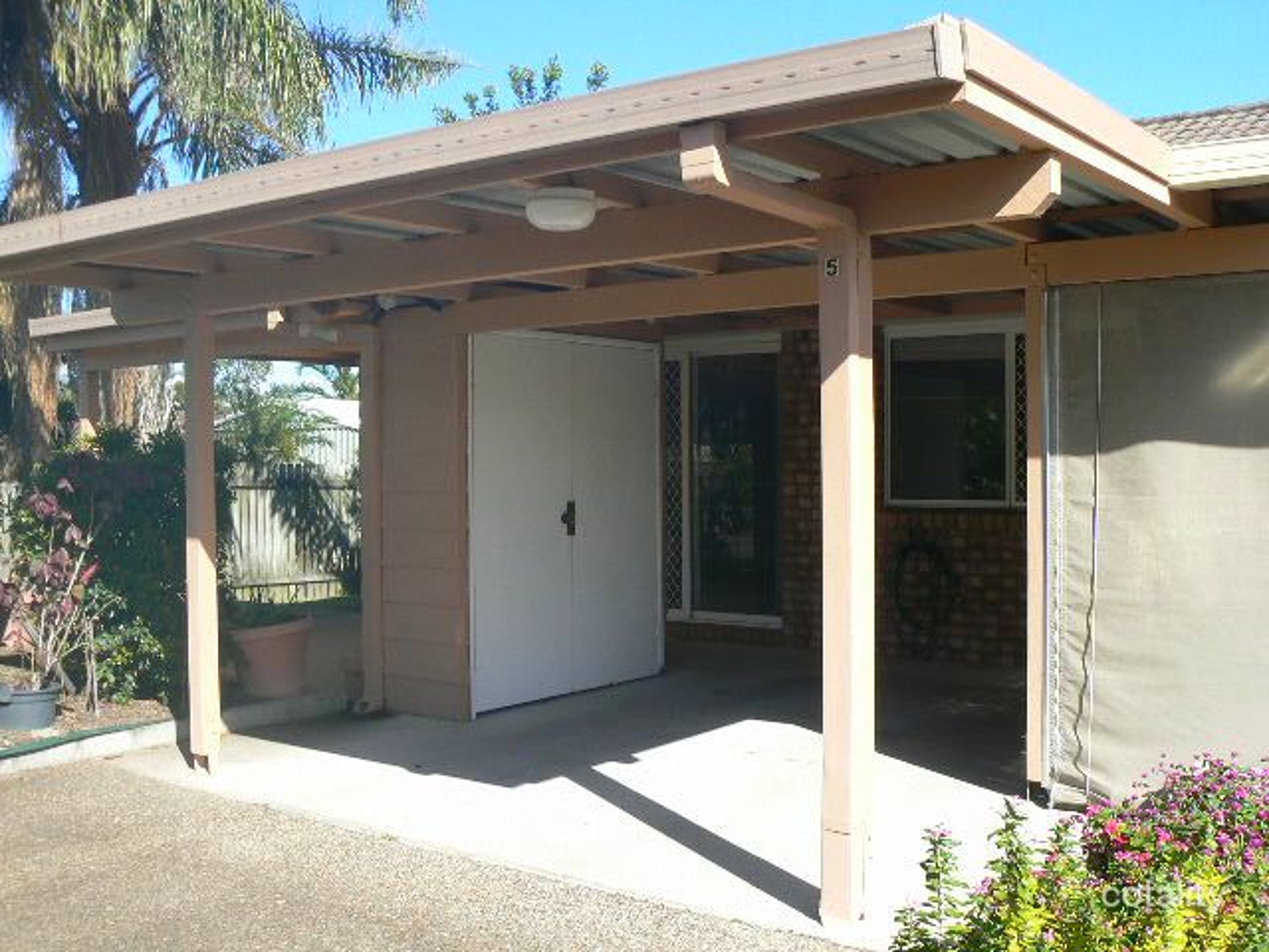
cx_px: 634
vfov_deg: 39.7
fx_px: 1320
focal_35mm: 36
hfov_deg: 51.4
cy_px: 476
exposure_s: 1/250
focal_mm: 6
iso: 80
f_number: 5.6
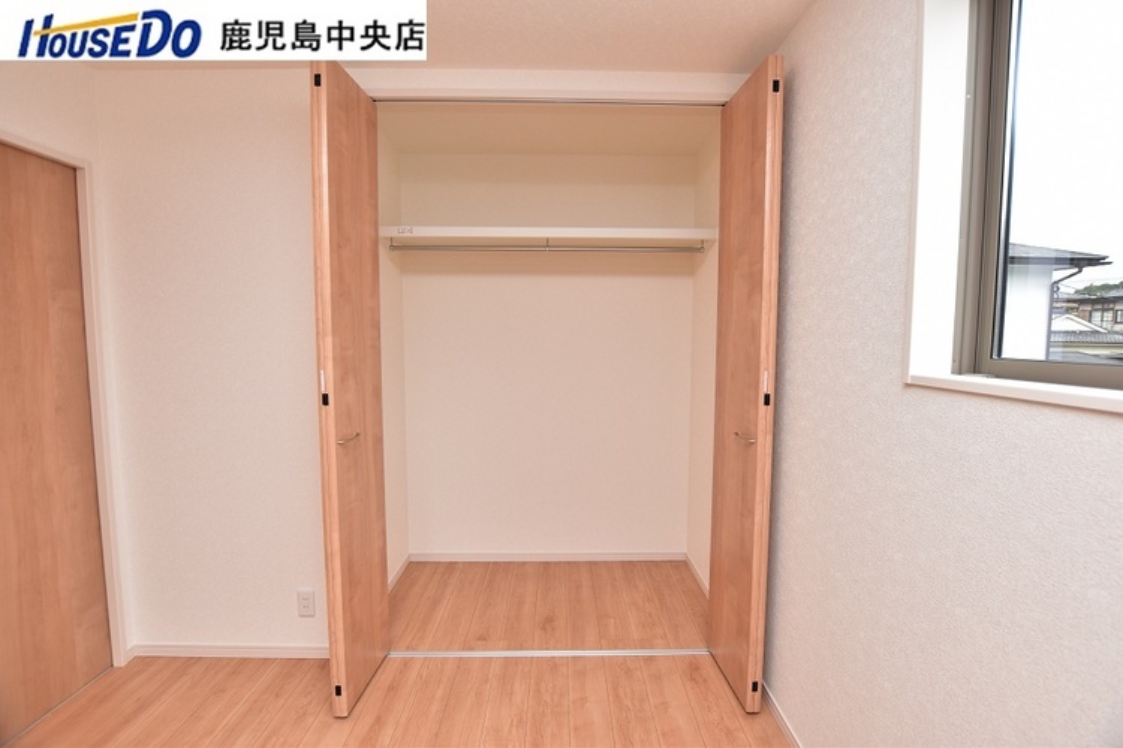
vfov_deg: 77.3
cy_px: 374
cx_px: 562
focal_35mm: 15
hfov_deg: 100.4
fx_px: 468
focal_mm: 10
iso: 160
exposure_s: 1/80
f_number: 5
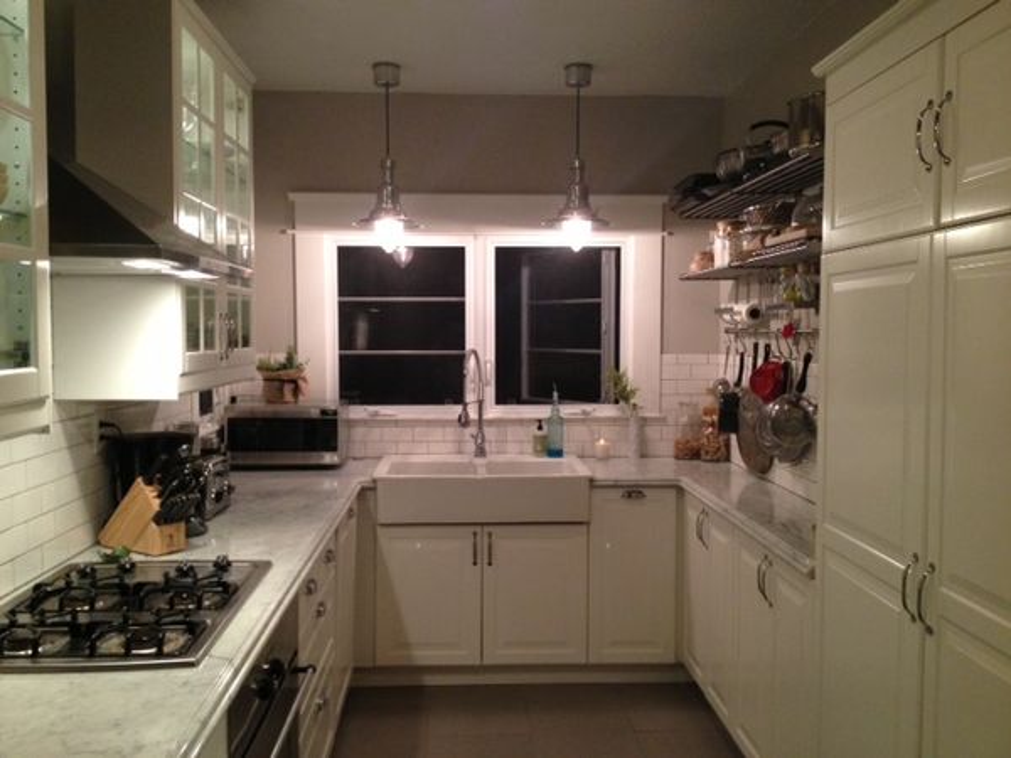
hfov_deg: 52.6
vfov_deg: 40.7
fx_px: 1022
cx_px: 506
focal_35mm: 35
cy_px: 379
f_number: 2.4
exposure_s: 1/20
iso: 200
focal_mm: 4.28
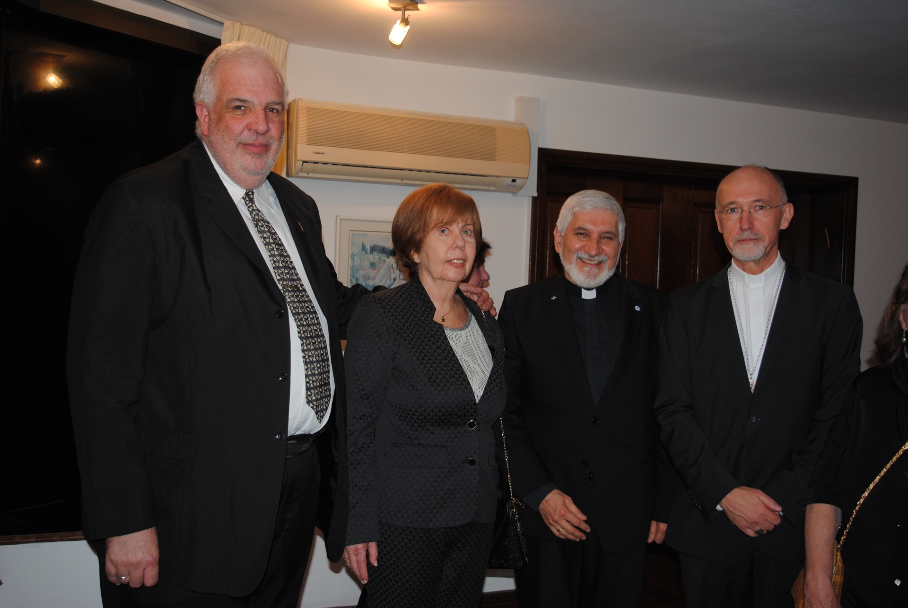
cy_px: 304
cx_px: 454
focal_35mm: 36
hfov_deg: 53.1
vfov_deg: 37.0
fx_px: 909
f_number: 4
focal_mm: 24
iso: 200
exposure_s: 1/60
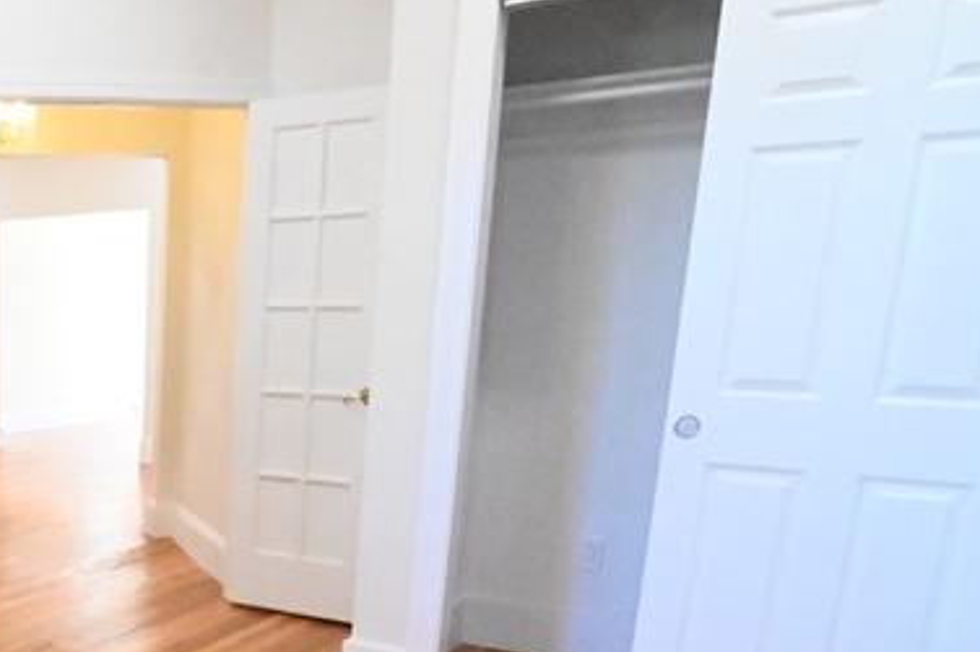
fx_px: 1034
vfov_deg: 33.7
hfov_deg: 43.7
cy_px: 547
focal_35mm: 38
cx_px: 10
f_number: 7.1
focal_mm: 14
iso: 51200
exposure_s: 1/1250
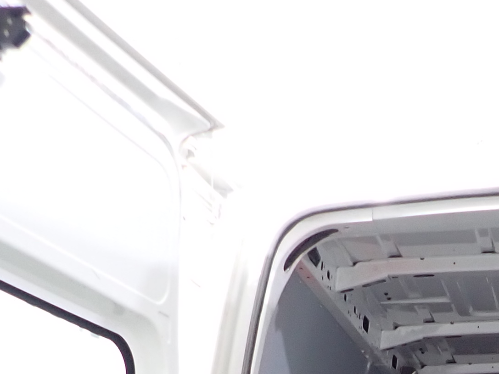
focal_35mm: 92
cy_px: 659
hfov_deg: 20.4
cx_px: 532
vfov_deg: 14.3
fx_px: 1326
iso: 200
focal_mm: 4.5
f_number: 2
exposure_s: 1/40
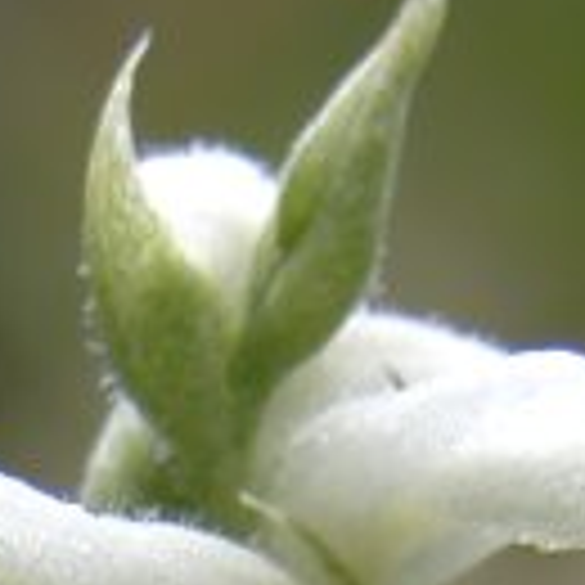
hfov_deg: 1.9
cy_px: 2214
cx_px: -248
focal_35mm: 931
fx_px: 17801
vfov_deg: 1.9
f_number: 3.7
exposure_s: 1/284
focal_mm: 27.3
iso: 100
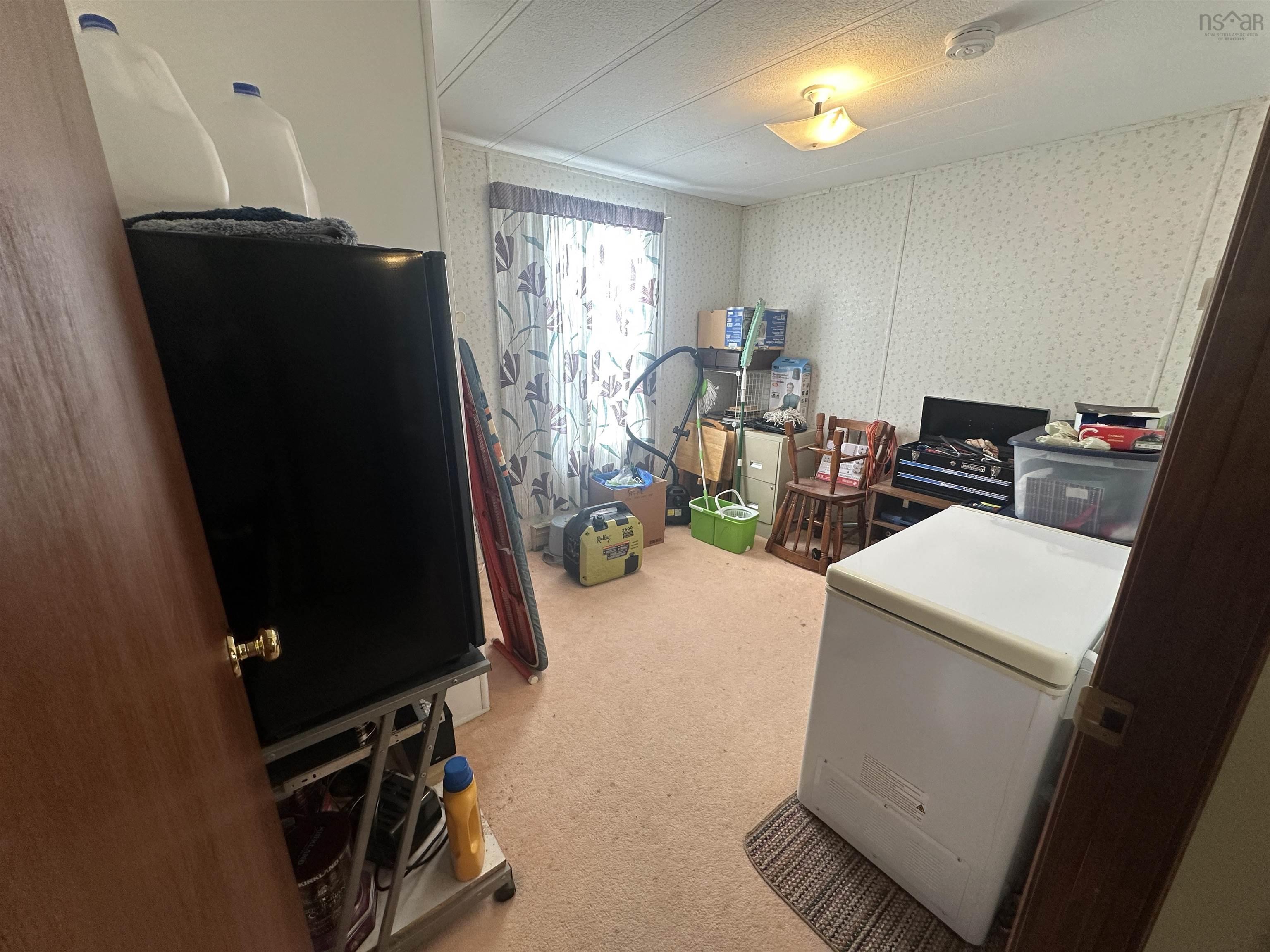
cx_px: 635
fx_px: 514
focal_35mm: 14
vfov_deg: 85.7
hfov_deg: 102.1
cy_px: 476
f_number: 2.2
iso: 200
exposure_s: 1/120
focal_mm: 2.22
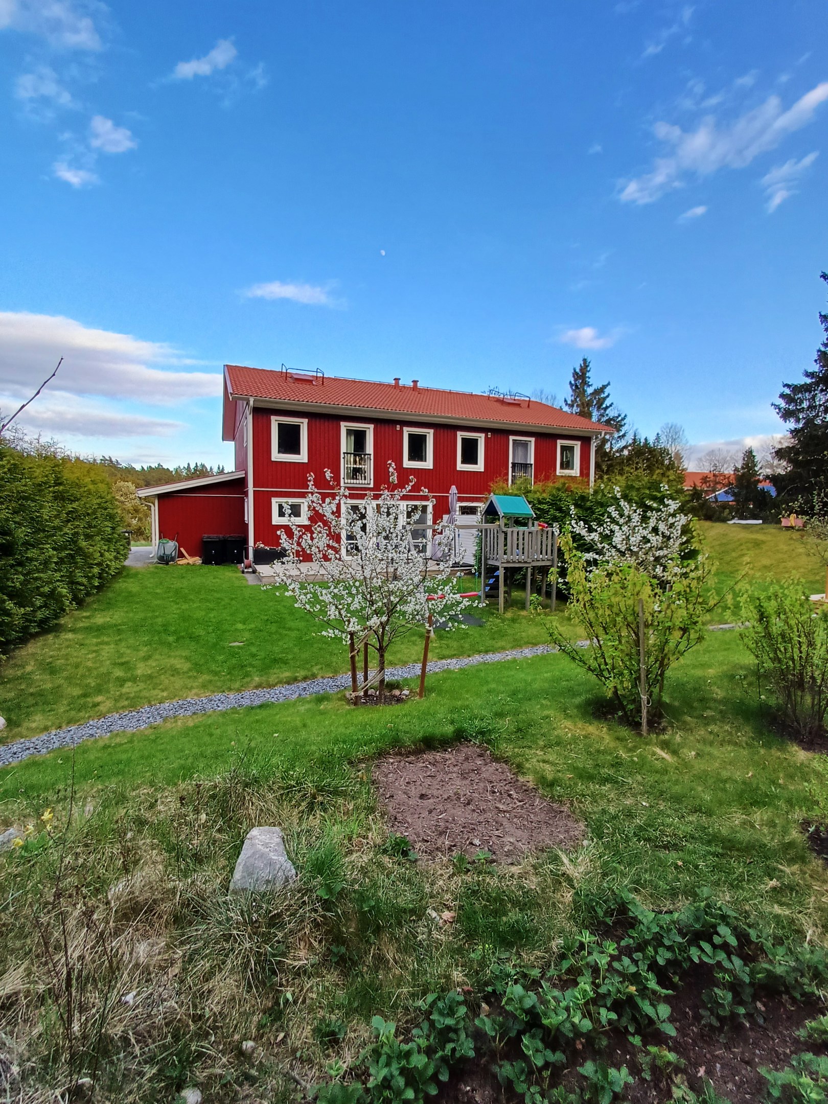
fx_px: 510
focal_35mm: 16
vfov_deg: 94.5
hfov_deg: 78.1
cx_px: 414
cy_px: 552
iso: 40
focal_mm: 1.64
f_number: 2.2
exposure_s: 1/348
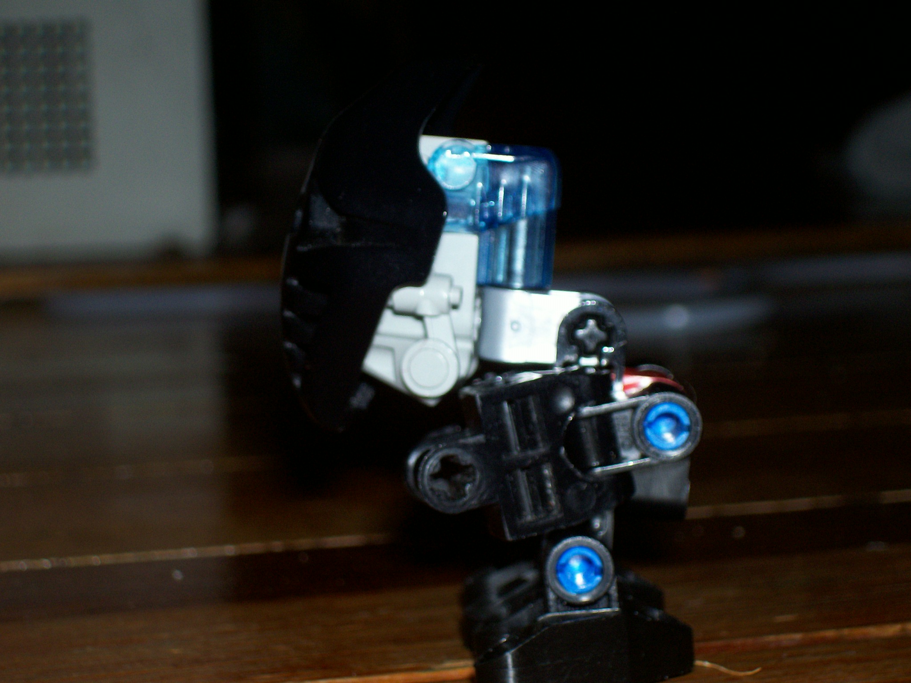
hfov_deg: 19.3
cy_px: 342
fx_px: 2684
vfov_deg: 14.5
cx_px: 456
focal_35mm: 102
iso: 80
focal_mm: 16.8
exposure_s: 1/89.8
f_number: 4.6
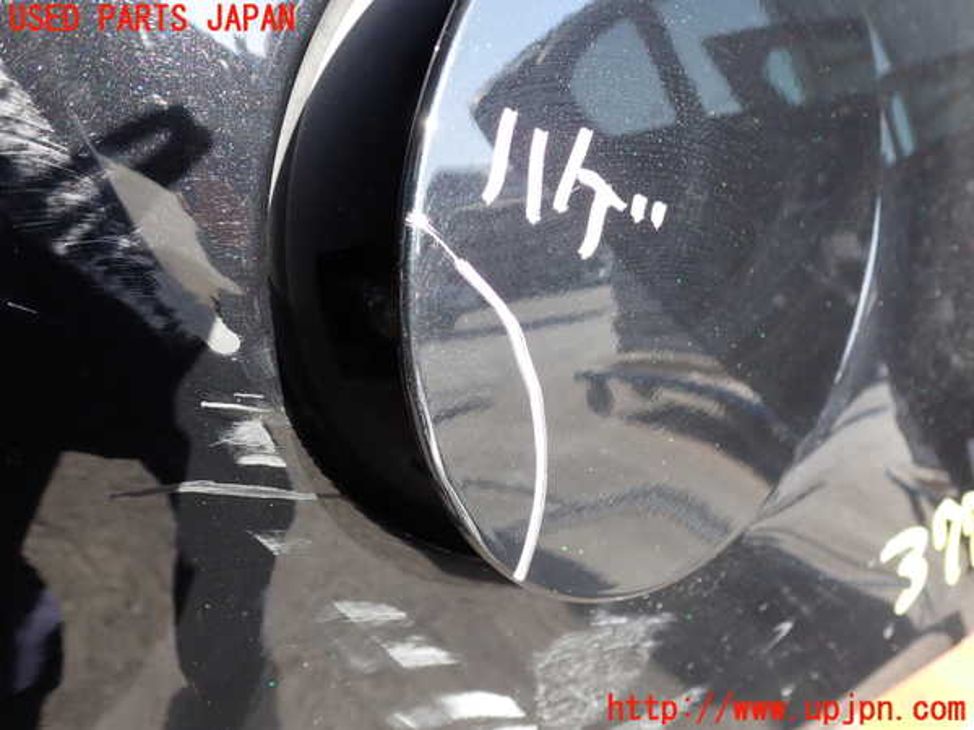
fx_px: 844
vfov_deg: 46.8
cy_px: 365
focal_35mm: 30
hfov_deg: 60.0
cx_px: 487
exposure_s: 1/125
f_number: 3.2
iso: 100
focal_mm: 5.4
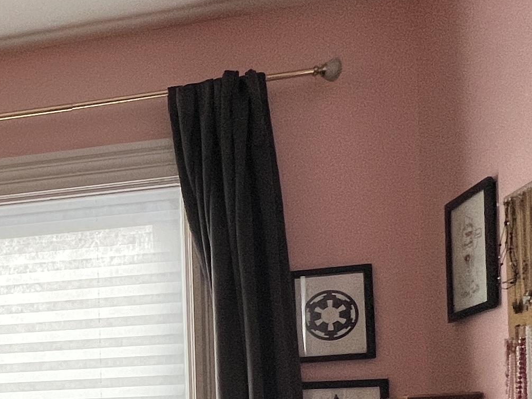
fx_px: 799
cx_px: -151
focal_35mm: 52
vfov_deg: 25.5
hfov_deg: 29.8
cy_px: 463
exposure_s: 1/120
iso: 125
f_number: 1.8
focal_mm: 1.57
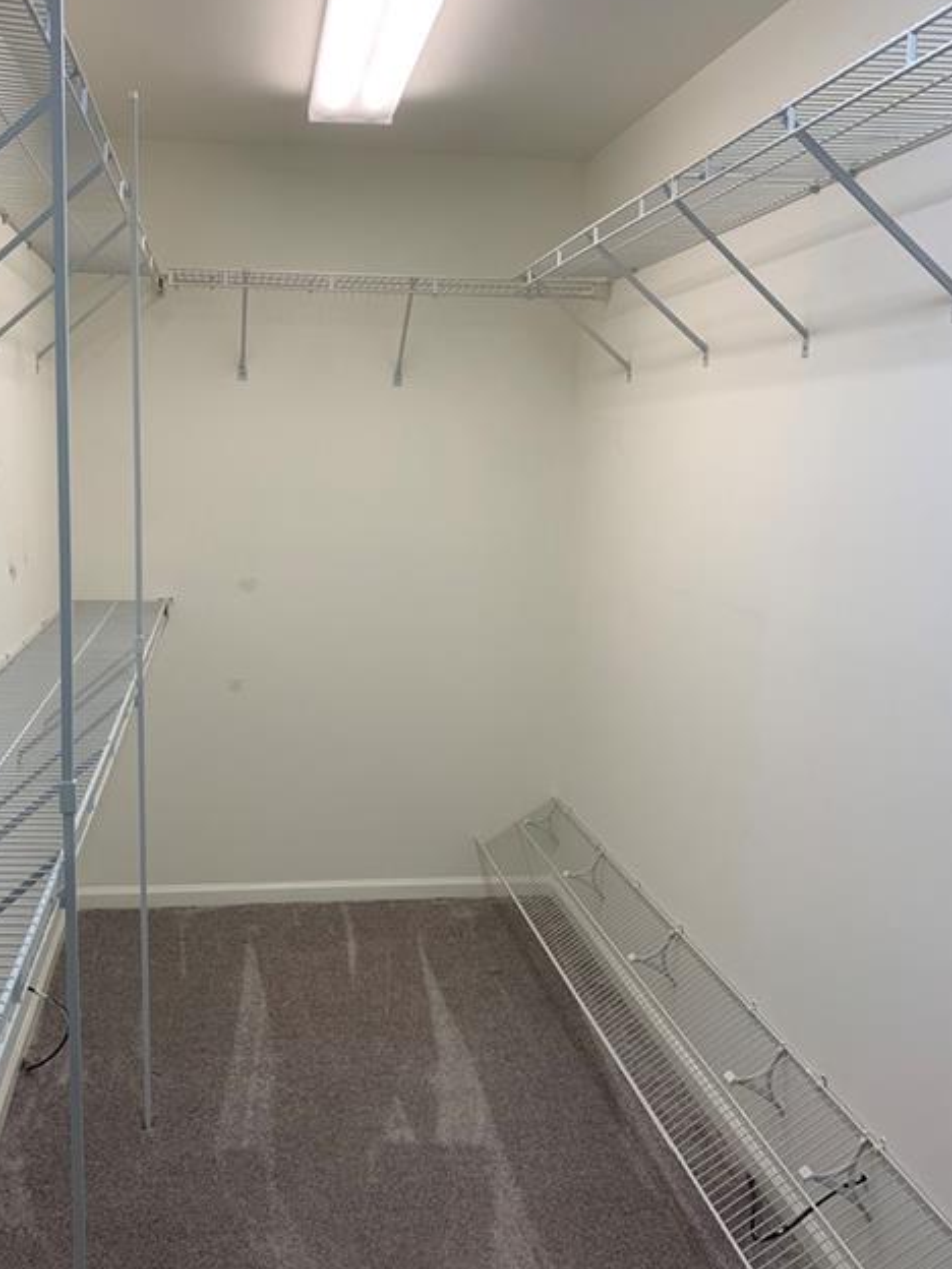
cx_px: 380
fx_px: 1173
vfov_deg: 56.8
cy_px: 618
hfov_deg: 43.9
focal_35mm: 32
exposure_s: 1/120
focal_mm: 4.25
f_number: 1.8
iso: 50
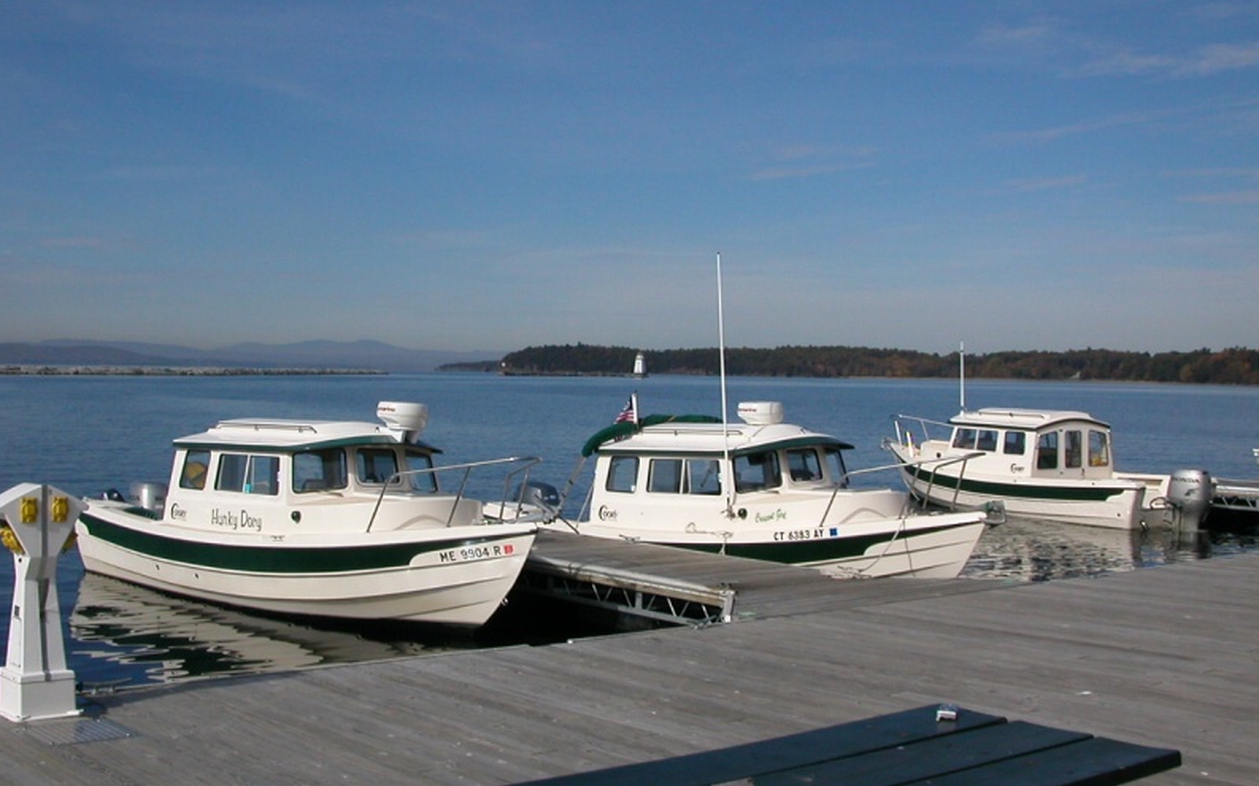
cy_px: 440
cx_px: 632
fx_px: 1578
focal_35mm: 46
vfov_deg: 27.9
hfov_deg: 43.5
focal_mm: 6.6
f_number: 4.8
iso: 100
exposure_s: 1/1289
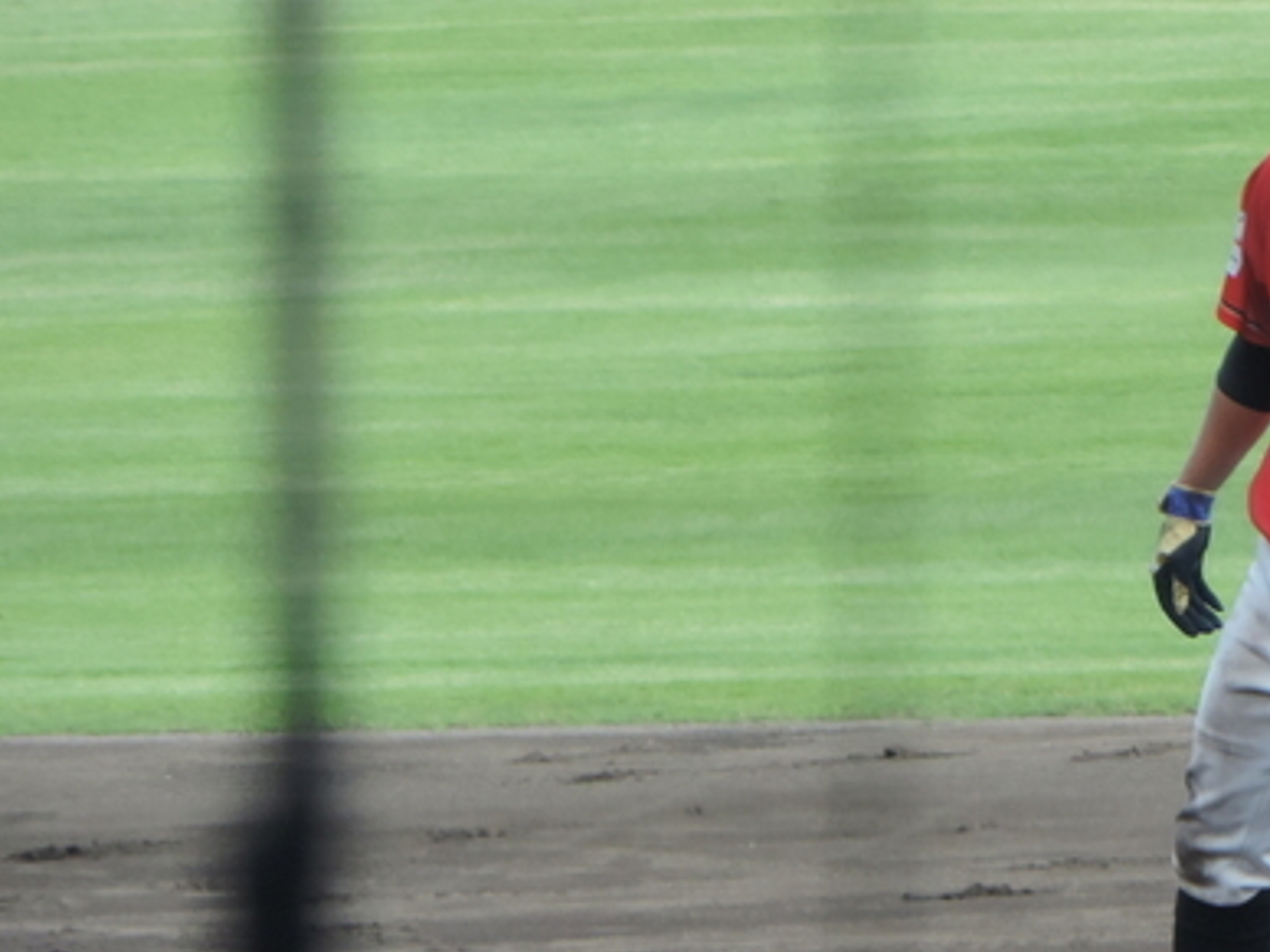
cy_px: 543
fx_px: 45347
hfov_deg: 1.6
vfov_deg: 1.2
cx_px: 1214
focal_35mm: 1236
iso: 280
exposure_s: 1/250
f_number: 4.9
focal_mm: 107
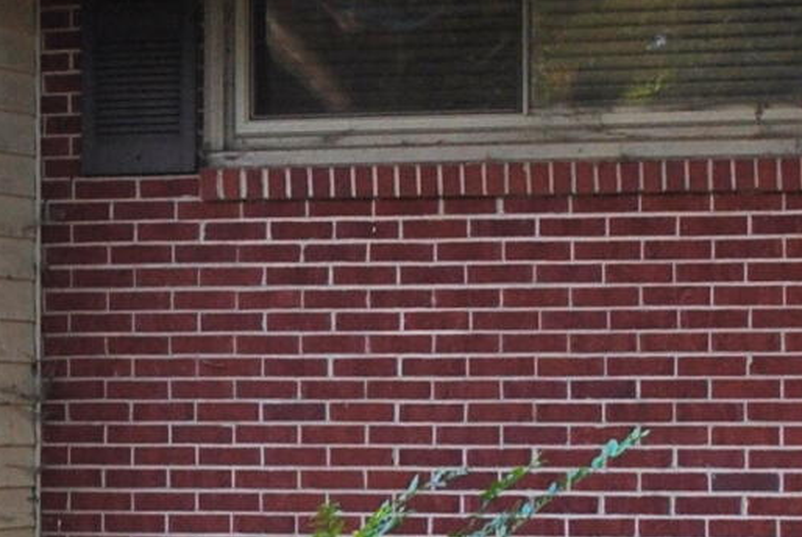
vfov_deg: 6.6
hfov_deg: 9.5
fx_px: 4684
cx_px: -364
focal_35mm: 210
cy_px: 356
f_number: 5.6
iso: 200
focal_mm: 24
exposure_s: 1/60
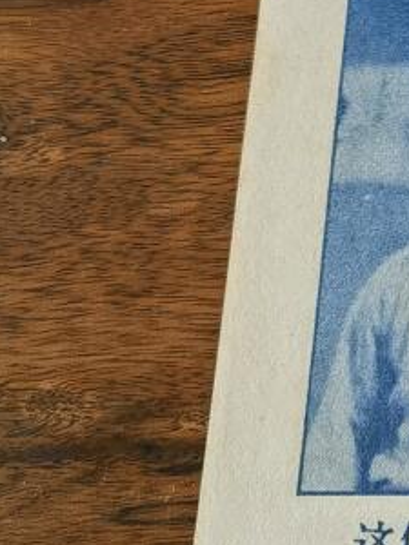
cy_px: -20
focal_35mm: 162
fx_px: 2552
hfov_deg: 8.2
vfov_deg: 12.0
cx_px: 1076
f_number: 1.9
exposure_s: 1/428
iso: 160
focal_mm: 6.67
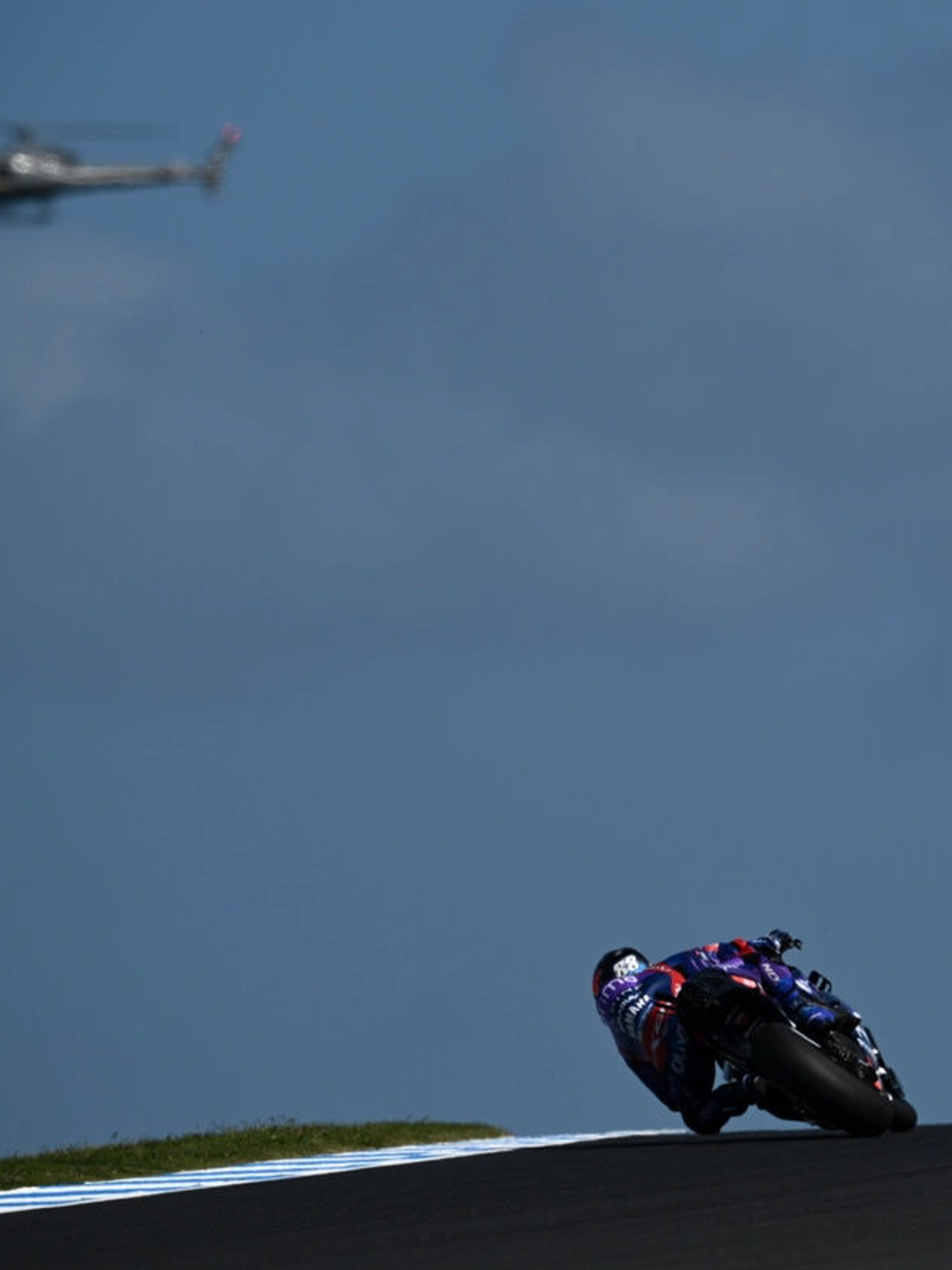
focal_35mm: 810
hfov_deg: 1.8
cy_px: 635
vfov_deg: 2.4
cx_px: 809
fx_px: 29718
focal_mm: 560
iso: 100
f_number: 6.3
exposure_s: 1/1600
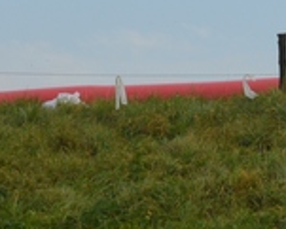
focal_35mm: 287
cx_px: 373
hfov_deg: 6.7
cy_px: 1
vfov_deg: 5.4
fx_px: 2431
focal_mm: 30
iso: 125
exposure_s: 1/250
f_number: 8
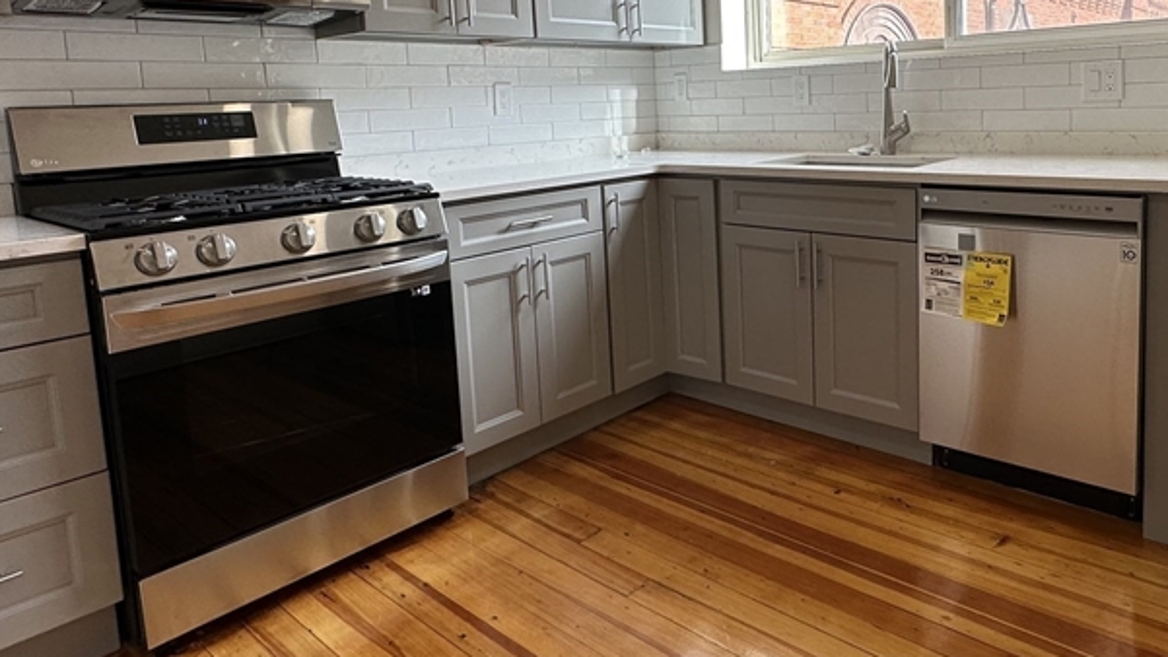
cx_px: 764
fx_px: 805
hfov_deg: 70.1
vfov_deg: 43.3
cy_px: 183
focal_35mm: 26
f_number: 2.2
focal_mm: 2.22
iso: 40
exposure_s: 1/152
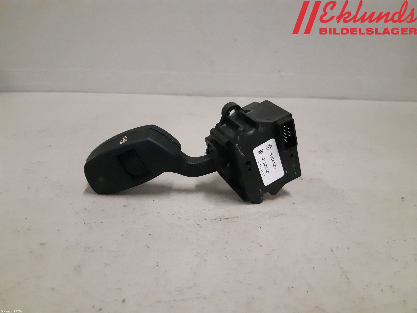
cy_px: 156
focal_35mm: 26
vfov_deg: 53.1
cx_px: 208
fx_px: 313
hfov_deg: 67.3
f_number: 1.7
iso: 800
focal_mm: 3.93
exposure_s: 1/230
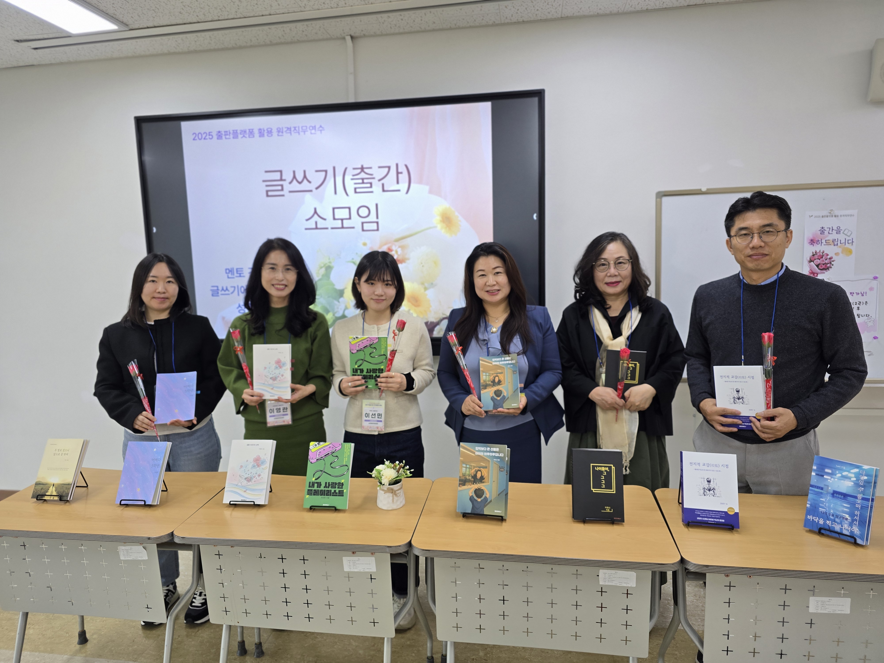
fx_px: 587
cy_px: 332
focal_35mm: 23
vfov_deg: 58.9
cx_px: 442
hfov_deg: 73.9
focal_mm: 6.3
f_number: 1.7
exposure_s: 1/120
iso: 100
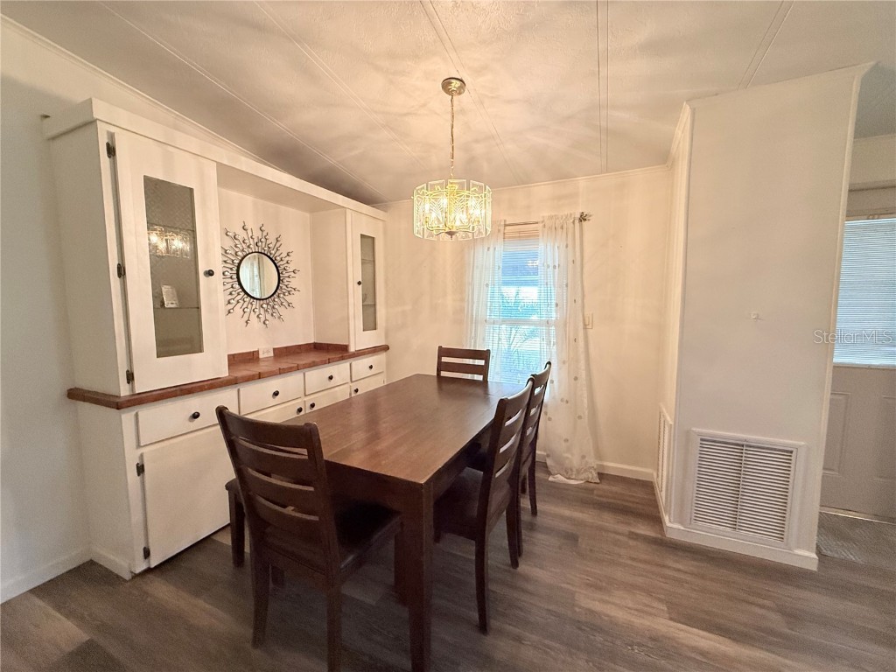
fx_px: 362
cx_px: 448
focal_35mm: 14
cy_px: 336
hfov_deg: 102.1
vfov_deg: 85.7
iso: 400
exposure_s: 1/120
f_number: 2.2
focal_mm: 2.22
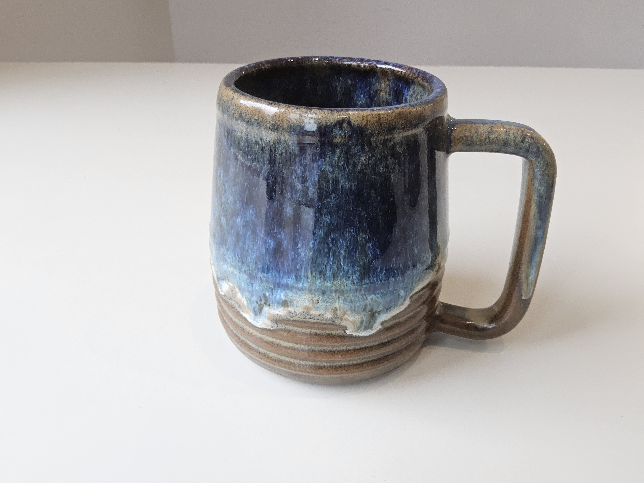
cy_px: 248
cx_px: 311
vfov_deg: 56.8
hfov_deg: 71.6
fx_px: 446
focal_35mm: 24
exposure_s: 1/120
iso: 320
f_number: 2
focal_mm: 3.08
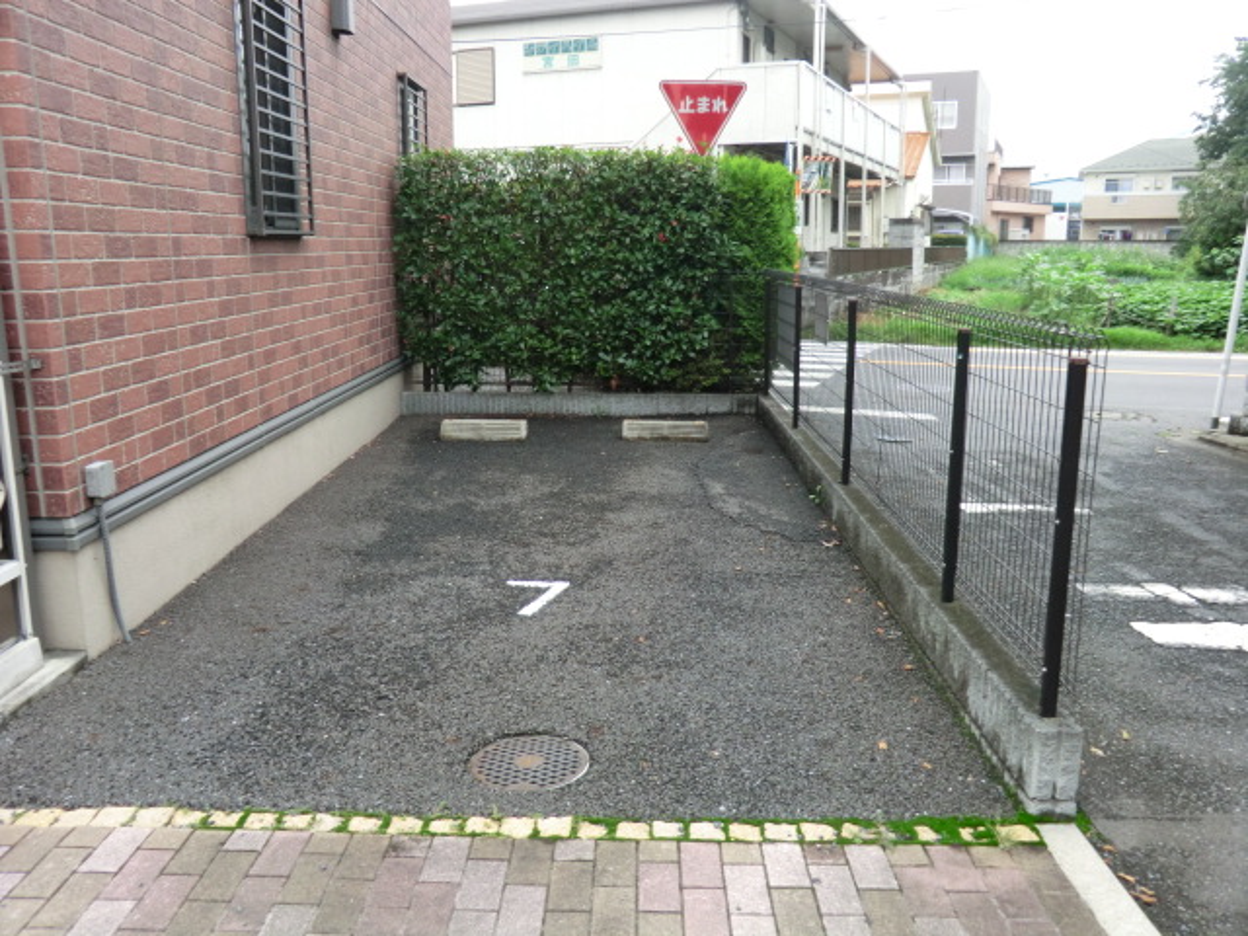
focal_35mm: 29
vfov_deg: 48.2
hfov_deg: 61.7
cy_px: 468
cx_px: 624
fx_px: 1046
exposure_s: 1/60
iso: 125
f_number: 3.5
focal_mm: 5.2
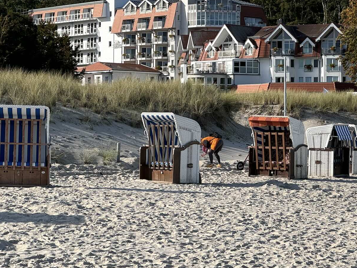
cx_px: 143
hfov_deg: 15.4
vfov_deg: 11.6
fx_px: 1320
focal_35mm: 128
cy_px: 88
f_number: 2.8
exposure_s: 1/834
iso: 25
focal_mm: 9
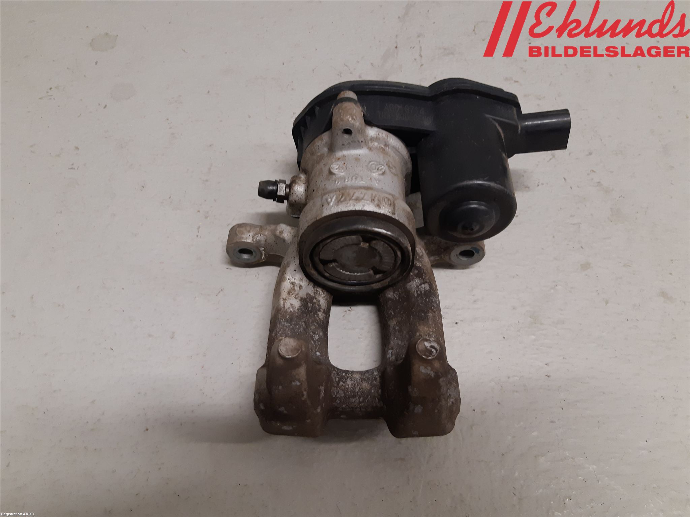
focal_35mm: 26
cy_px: 258
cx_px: 345
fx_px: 518
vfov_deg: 53.1
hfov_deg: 67.3
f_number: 1.7
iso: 160
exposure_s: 1/50
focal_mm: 3.93
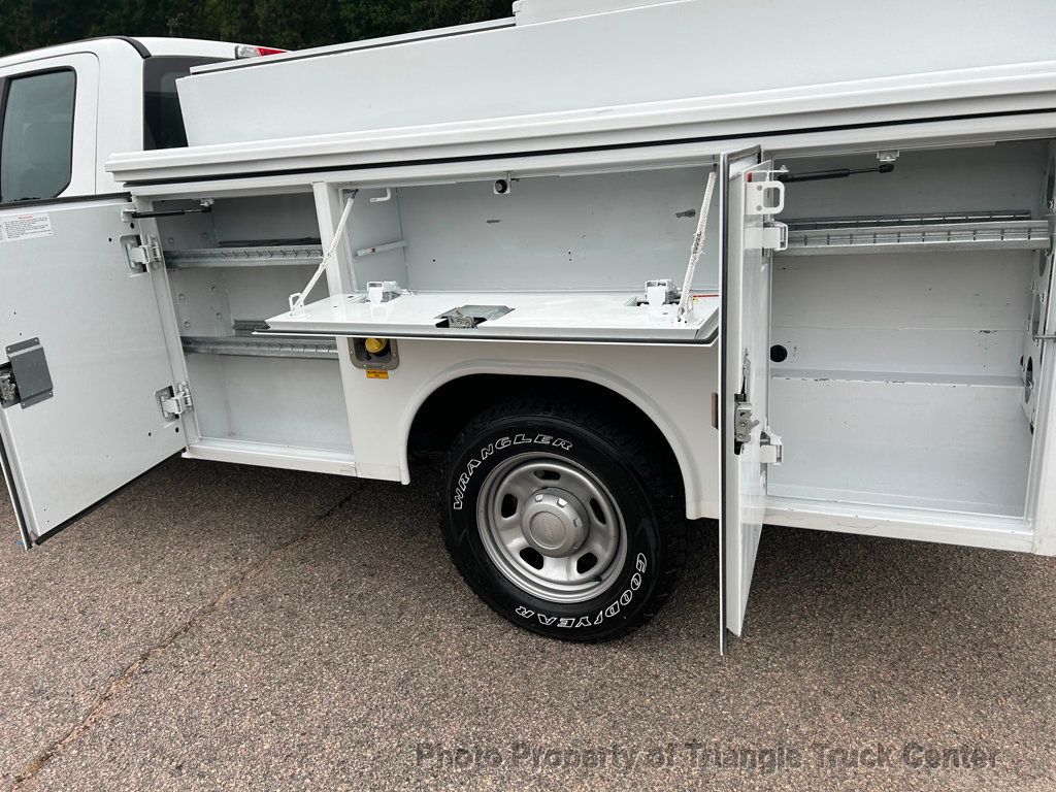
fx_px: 793
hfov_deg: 67.3
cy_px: 396
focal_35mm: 26
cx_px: 528
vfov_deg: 53.1
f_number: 1.5
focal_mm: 5.7
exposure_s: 1/628
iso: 50
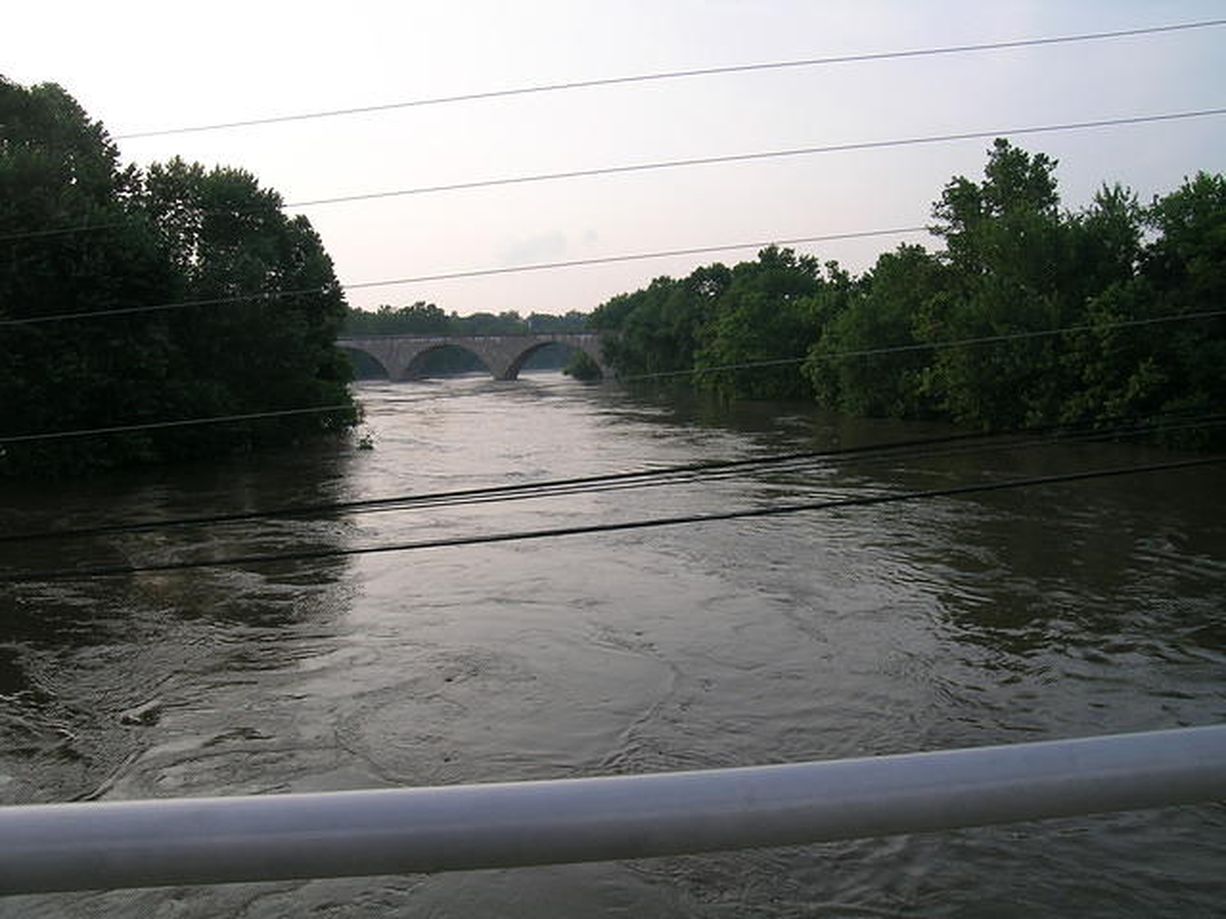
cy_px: 460
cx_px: 613
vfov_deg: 49.7
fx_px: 992
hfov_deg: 63.4
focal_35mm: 28
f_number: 5.6
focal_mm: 5.8
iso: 50
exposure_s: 1/202
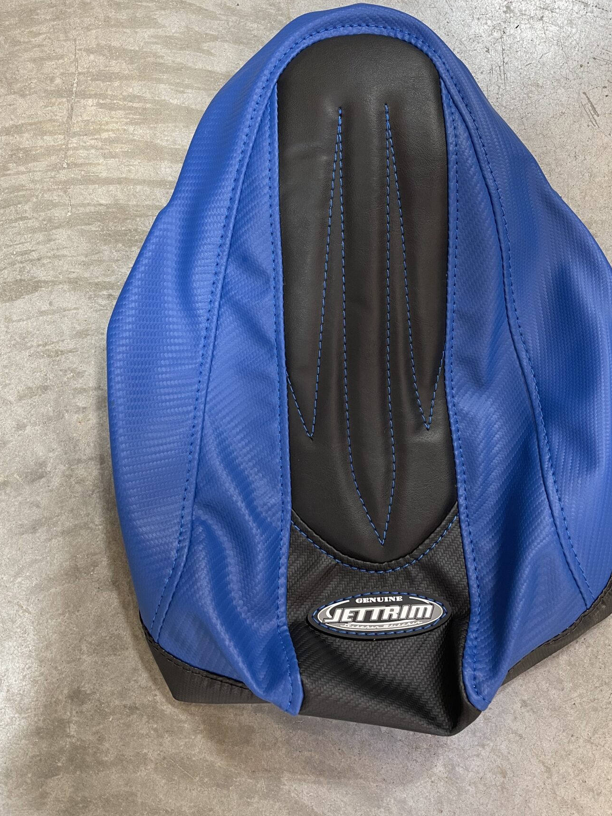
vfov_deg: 58.2
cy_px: 368
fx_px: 731
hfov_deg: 45.3
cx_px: 346
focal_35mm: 31
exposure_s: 1/60
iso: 125
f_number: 1.6
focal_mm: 5.1
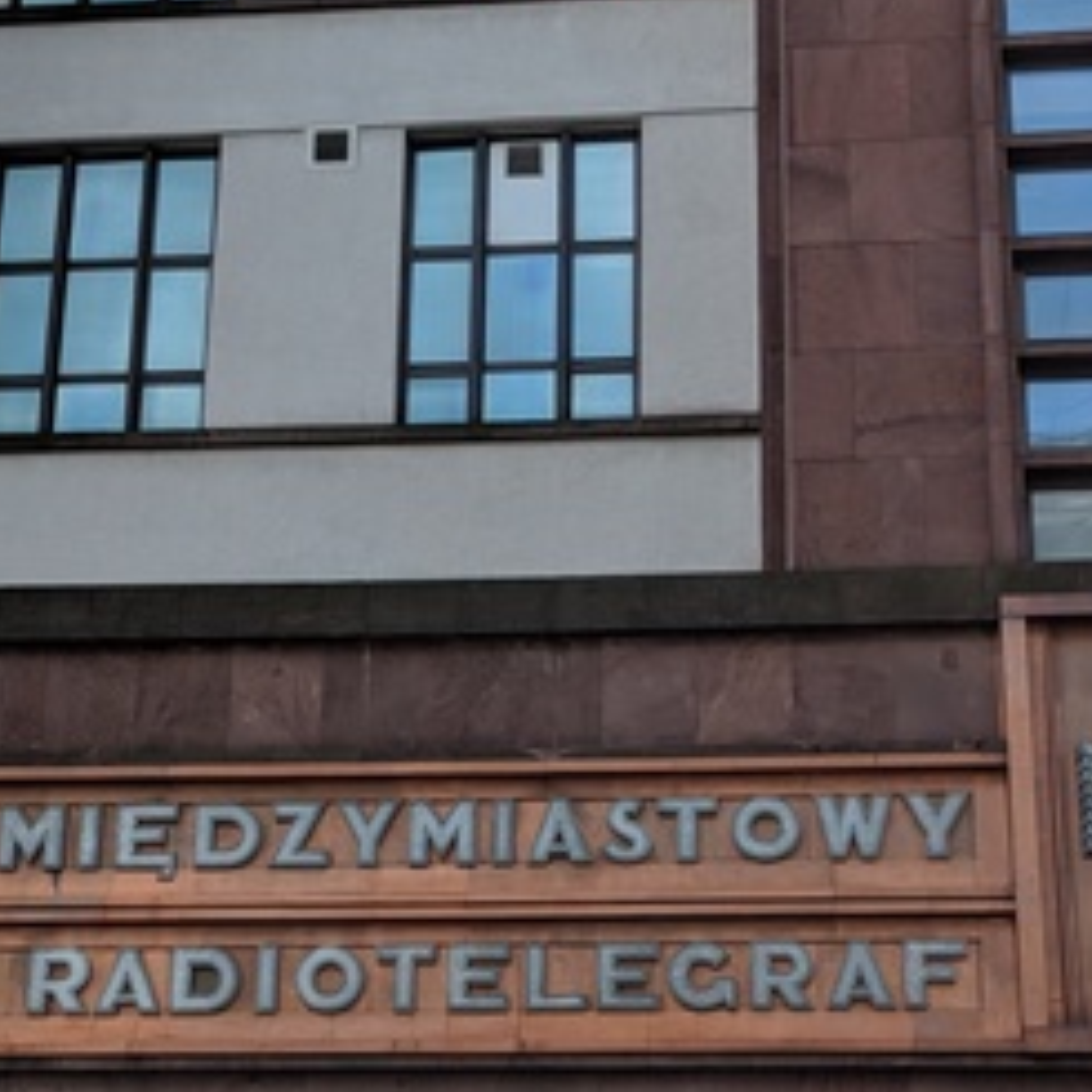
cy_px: 883
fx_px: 2106
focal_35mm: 59
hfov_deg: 29.1
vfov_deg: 28.4
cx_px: 528
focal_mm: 4.44
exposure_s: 1/2128
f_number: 1.8
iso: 52
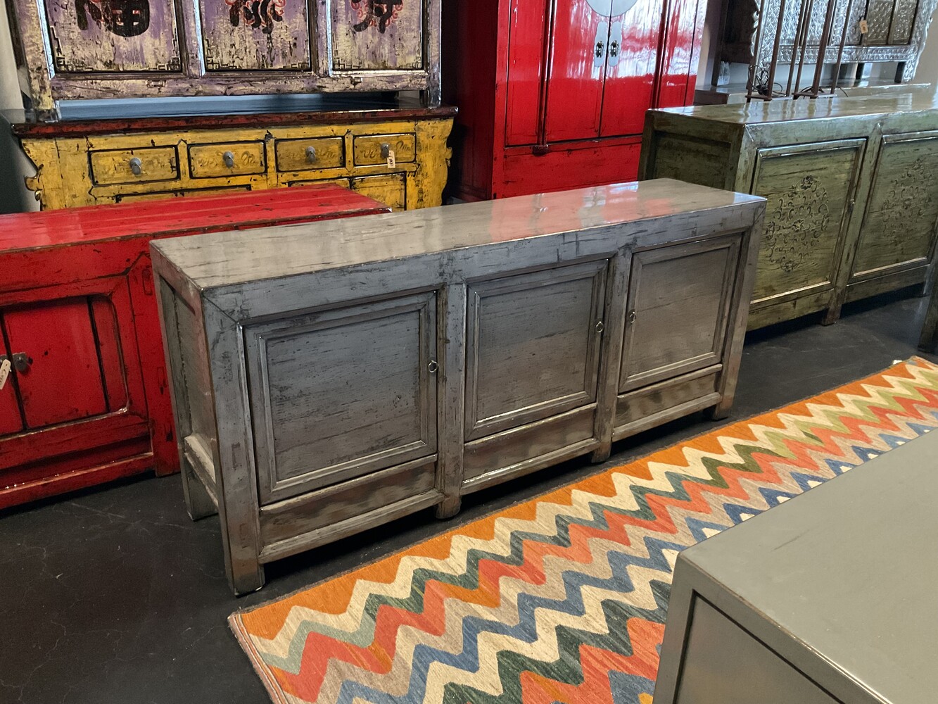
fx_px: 786
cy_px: 352
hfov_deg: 61.7
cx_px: 469
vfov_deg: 48.2
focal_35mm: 29
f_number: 1.8
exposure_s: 1/30
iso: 400
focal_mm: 3
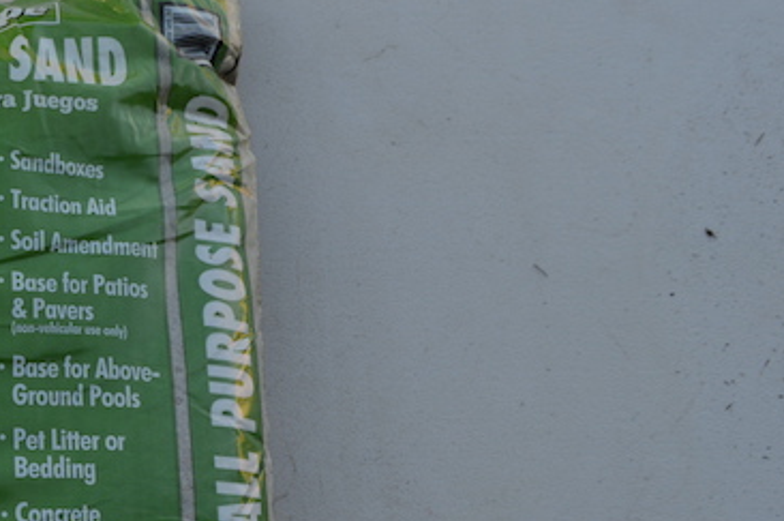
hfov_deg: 31.3
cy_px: 364
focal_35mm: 59
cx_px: -13
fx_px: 1283
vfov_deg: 22.8
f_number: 5.6
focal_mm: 18
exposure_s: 1/80
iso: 100
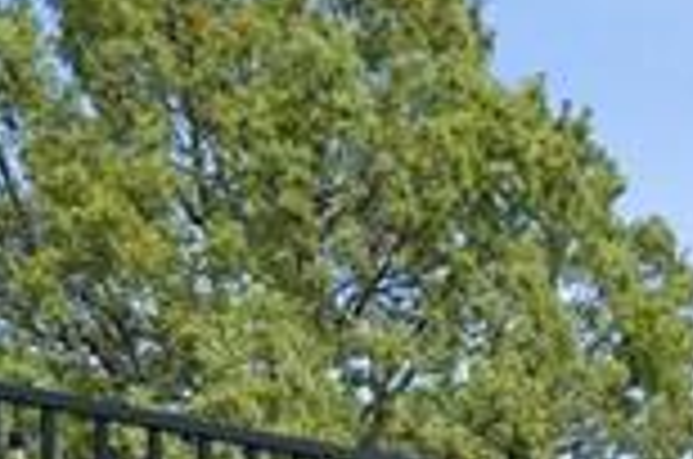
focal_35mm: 100
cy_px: 774
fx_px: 1921
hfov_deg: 17.8
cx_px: 1112
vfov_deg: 12.6
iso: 400
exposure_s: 1/320
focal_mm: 15
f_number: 9
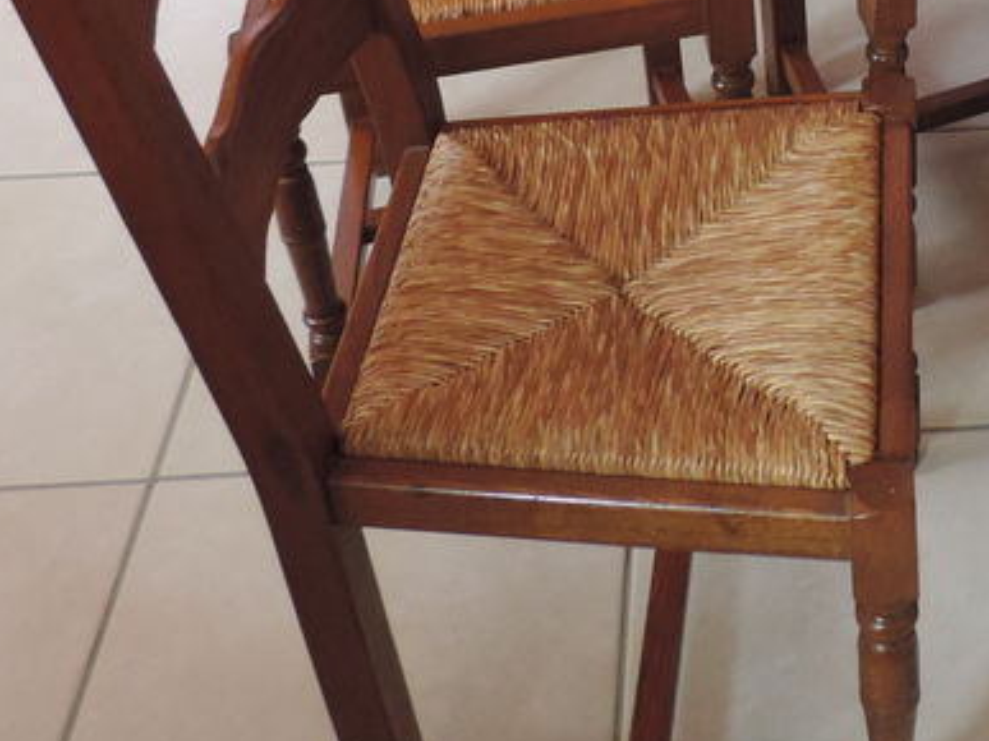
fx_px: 1771
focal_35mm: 62
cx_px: 966
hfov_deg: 29.4
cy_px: -43
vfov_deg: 22.5
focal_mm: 4.3
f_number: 3
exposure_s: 1/20
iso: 400
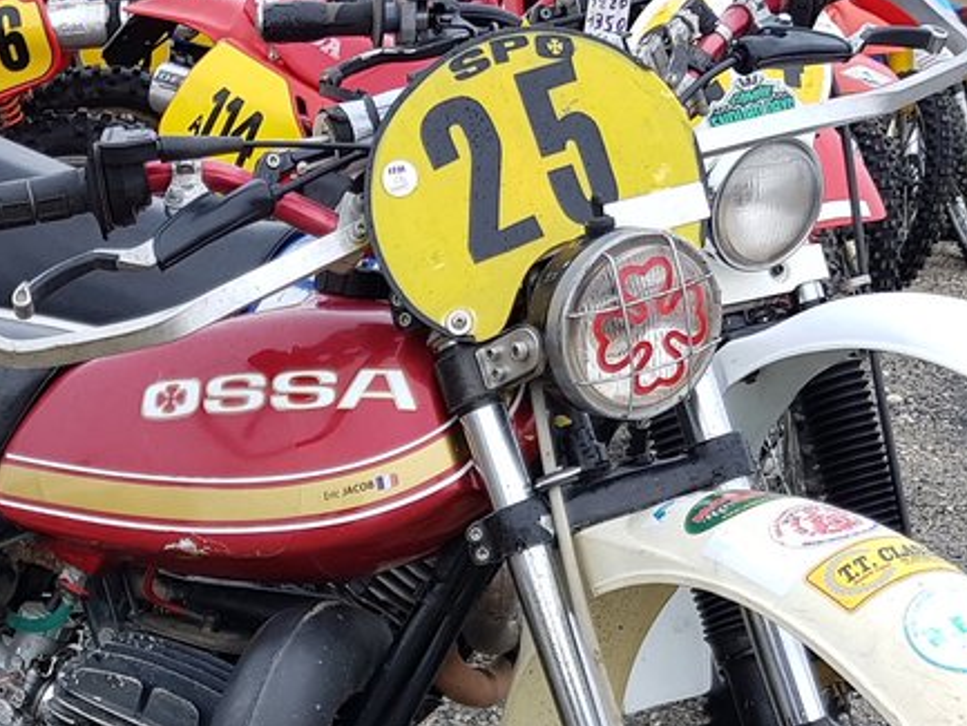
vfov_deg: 19.1
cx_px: 194
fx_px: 2012
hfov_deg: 26.5
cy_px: 918
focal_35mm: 72
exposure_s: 1/155
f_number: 1.7
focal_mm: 4.2
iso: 40
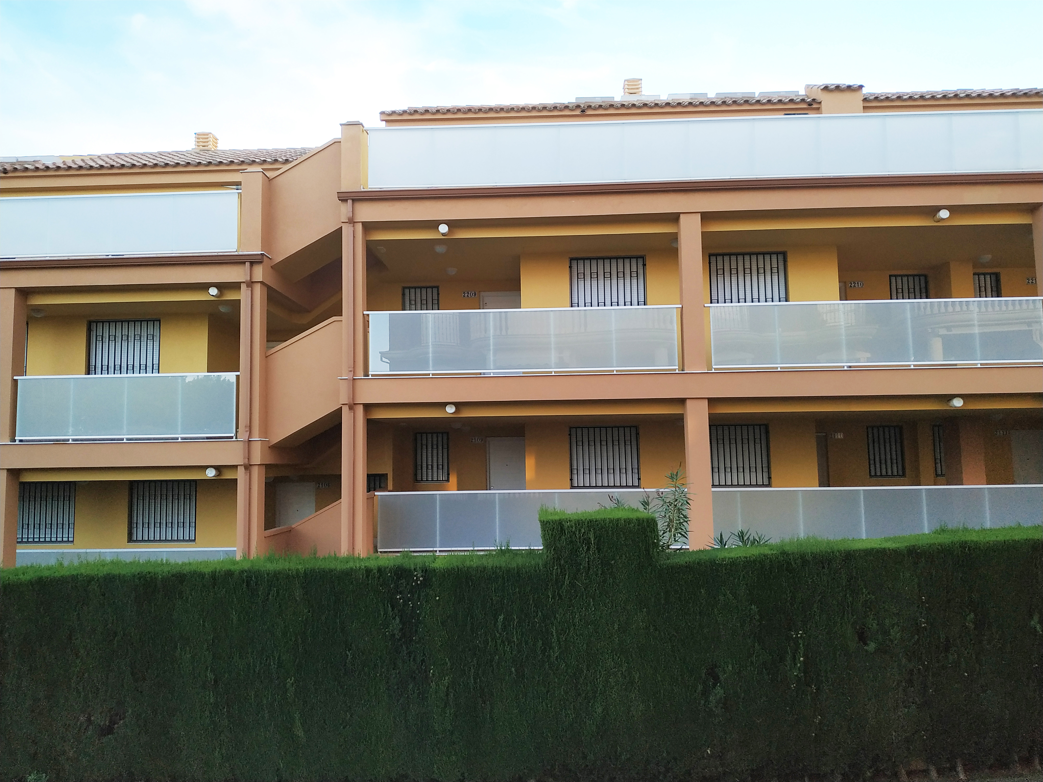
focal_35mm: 24
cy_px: 391
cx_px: 522
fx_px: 723
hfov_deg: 71.6
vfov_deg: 56.8
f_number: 1.9
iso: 250
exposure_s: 1/690
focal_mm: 3.94
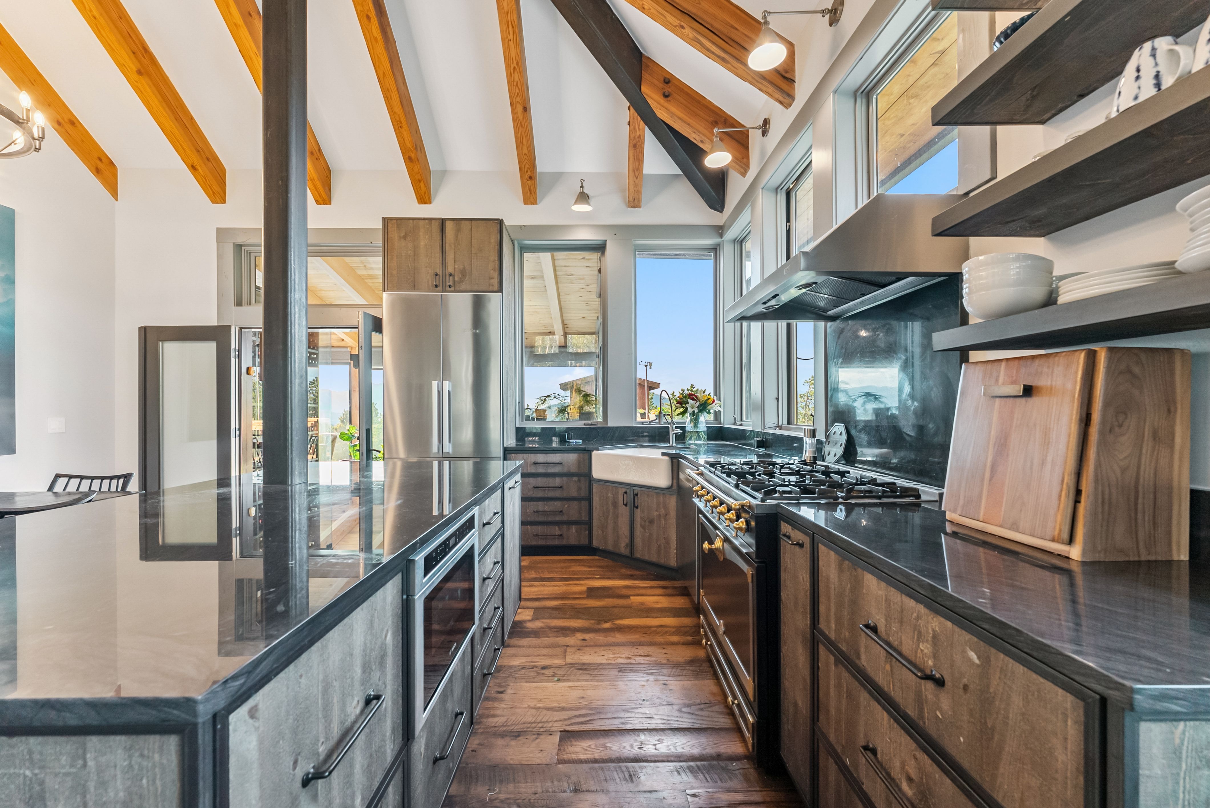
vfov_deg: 81.3
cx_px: 605
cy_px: 404
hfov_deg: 104.2
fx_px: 471
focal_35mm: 14
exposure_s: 1/50
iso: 800
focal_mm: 14
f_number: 7.1
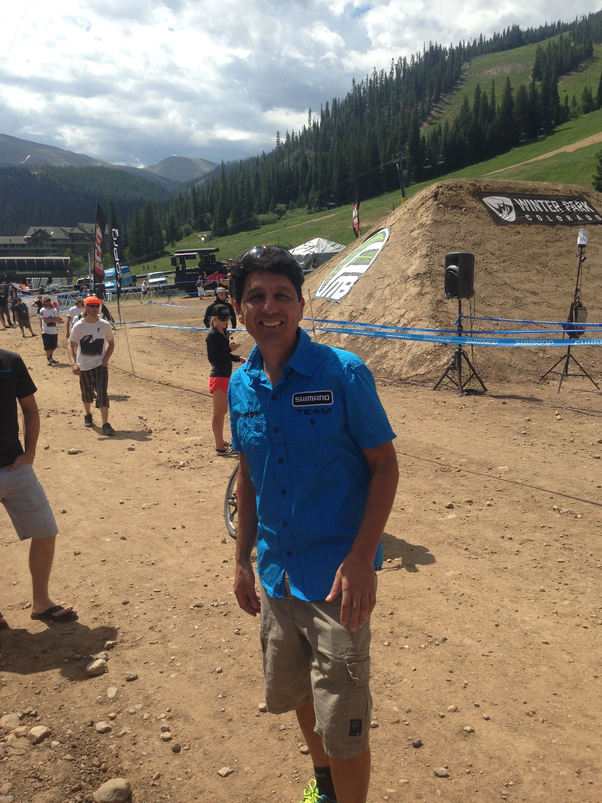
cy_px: 402
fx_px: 765
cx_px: 301
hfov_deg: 42.9
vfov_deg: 55.4
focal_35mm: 33
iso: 50
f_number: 2.4
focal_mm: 4.12
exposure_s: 1/1938
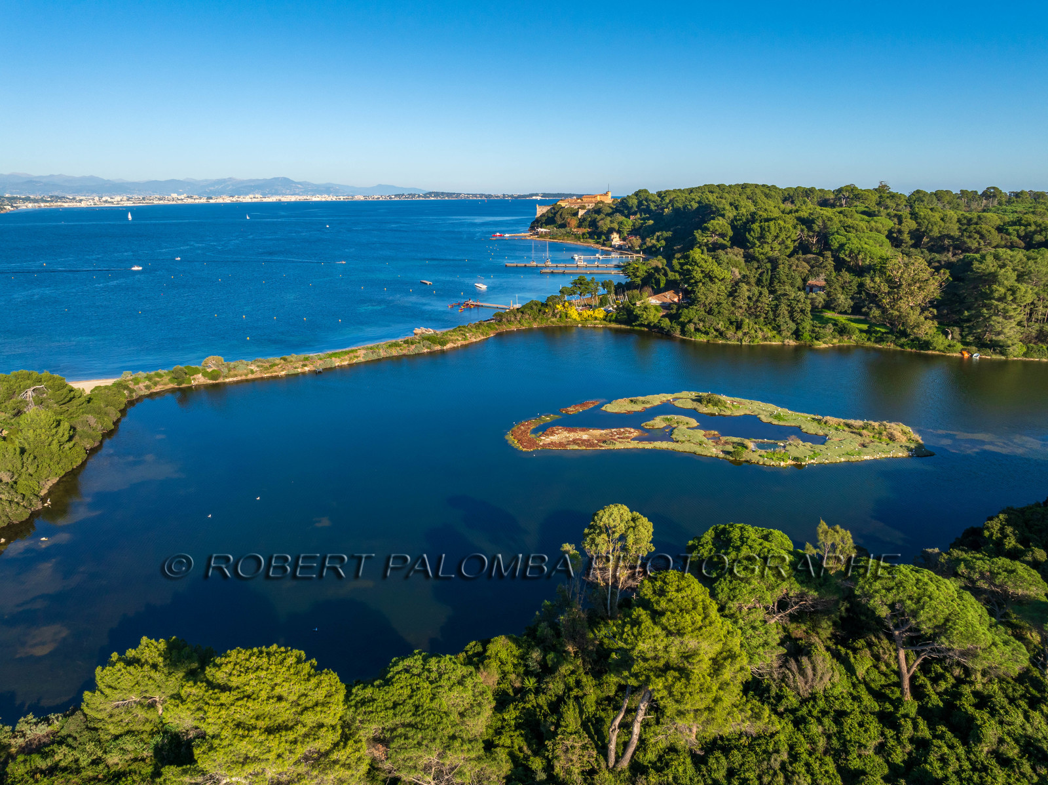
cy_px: 392
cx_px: 524
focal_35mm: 24
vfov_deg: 56.8
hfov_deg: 71.6
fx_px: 726
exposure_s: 1/160
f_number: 10
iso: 100
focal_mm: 12.3
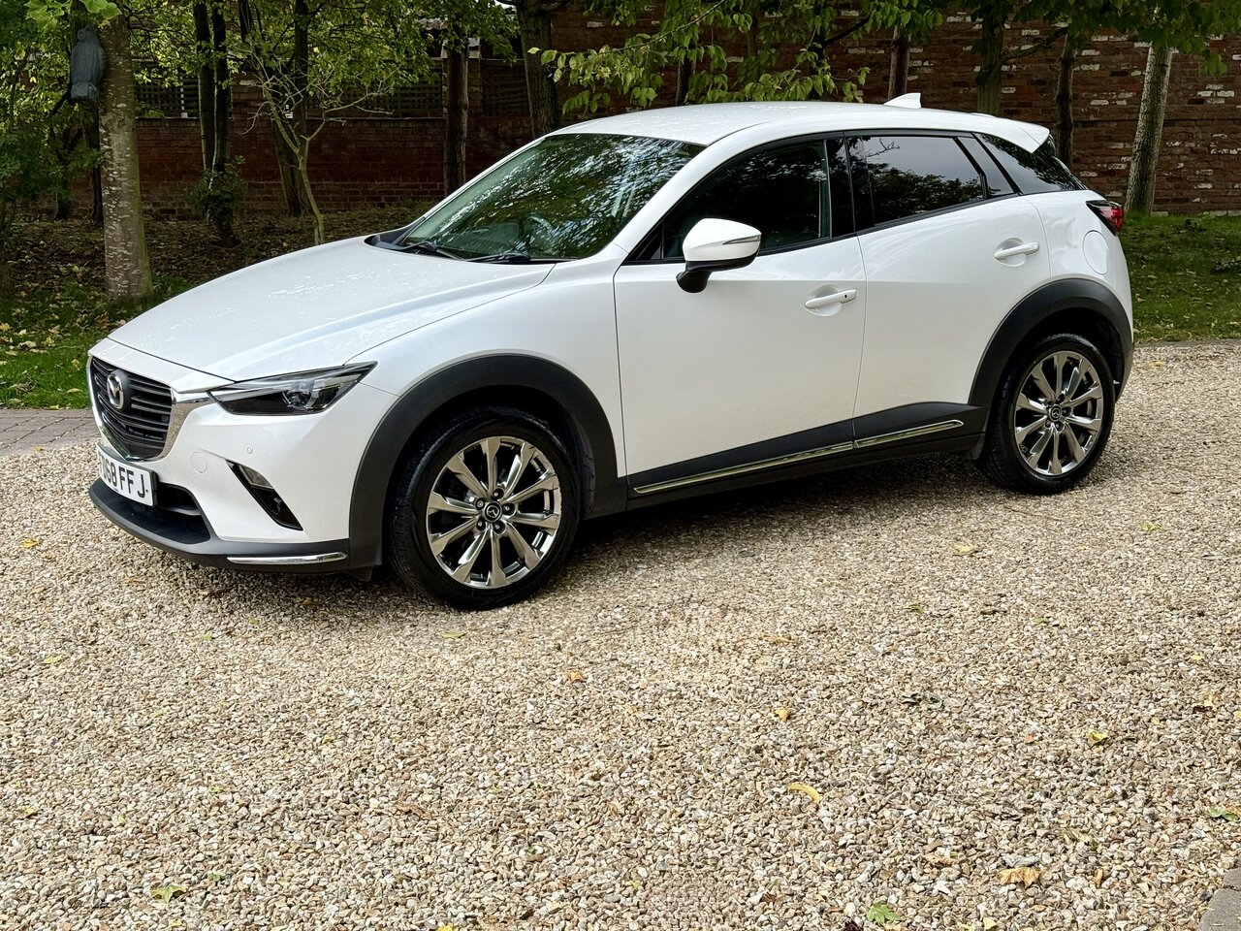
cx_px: 620
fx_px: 1721
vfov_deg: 30.3
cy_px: 466
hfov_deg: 39.7
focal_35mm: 48
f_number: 1.78
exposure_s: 1/1484
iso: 64
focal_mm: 6.76
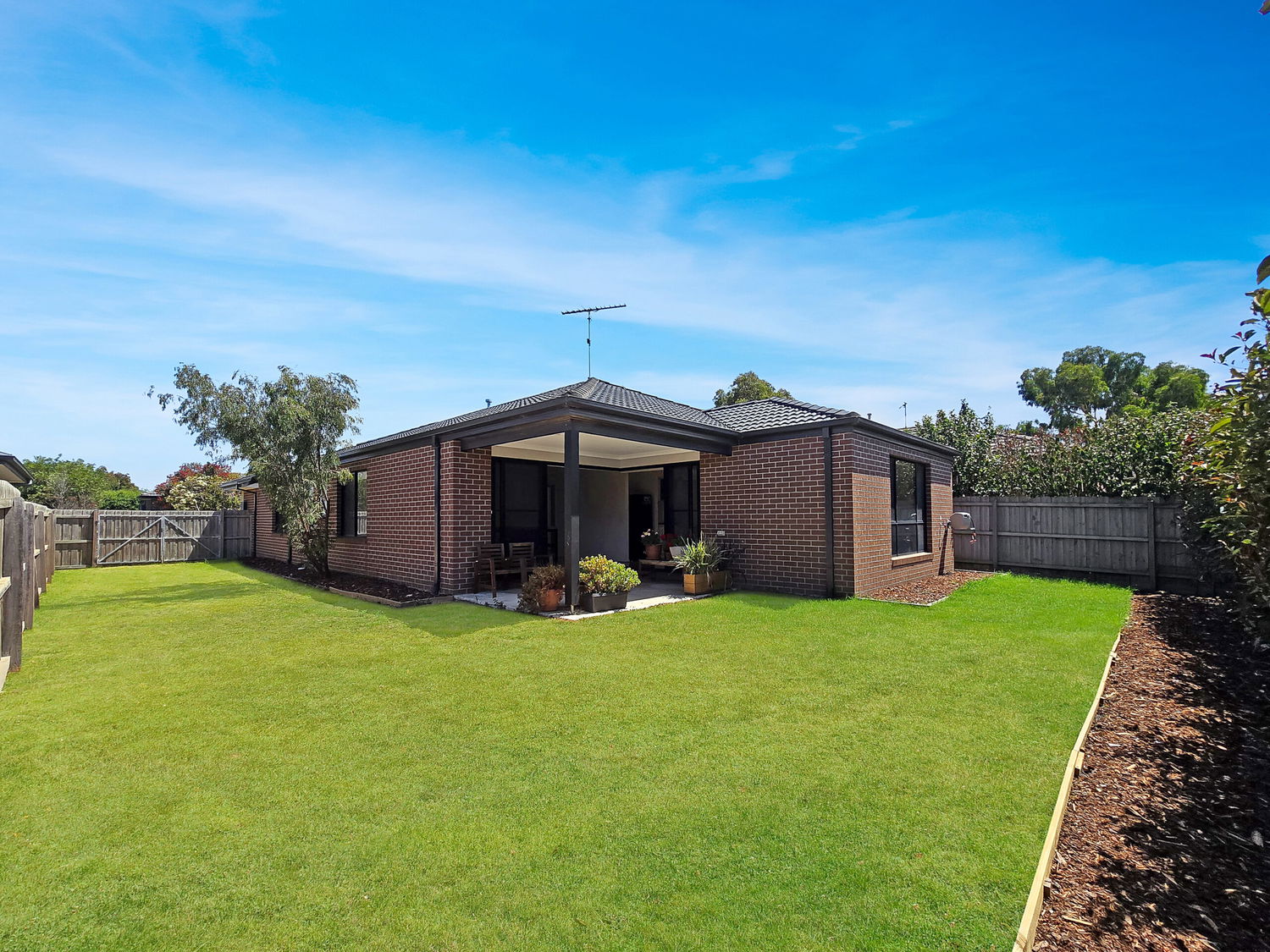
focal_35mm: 13
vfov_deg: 89.9
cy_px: 476
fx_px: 477
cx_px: 635
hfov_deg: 106.2
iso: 50
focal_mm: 2.2
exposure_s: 1/2503
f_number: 2.2
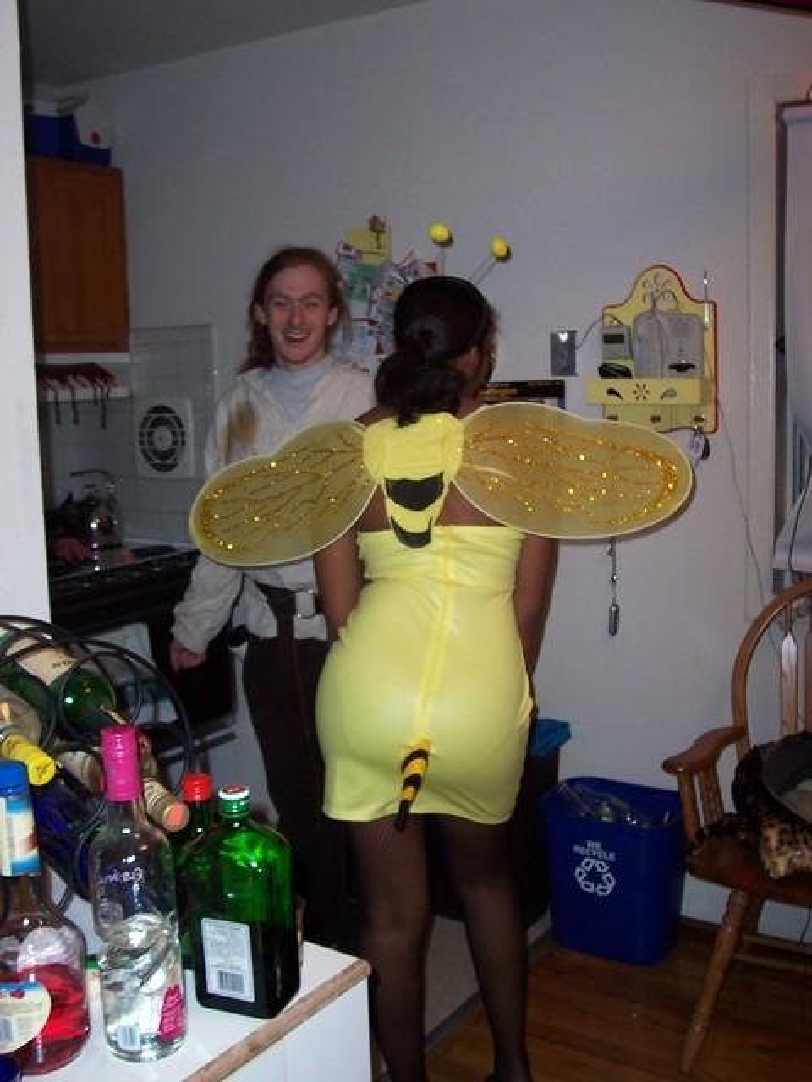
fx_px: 1157
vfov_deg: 50.1
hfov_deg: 38.7
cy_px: 541
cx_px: 406
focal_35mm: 37
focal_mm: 5.6
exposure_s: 1/60
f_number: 2.8
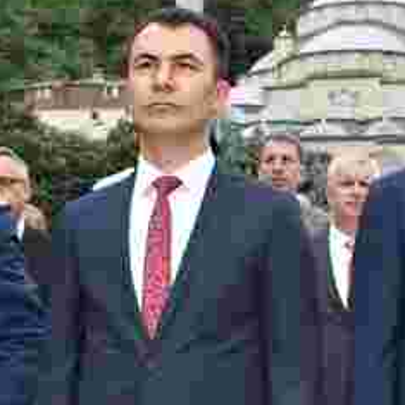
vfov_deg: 21.9
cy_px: 330
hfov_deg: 21.9
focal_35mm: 78
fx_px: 1032
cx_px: 327
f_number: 5.6
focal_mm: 18
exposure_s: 1/125
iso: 160
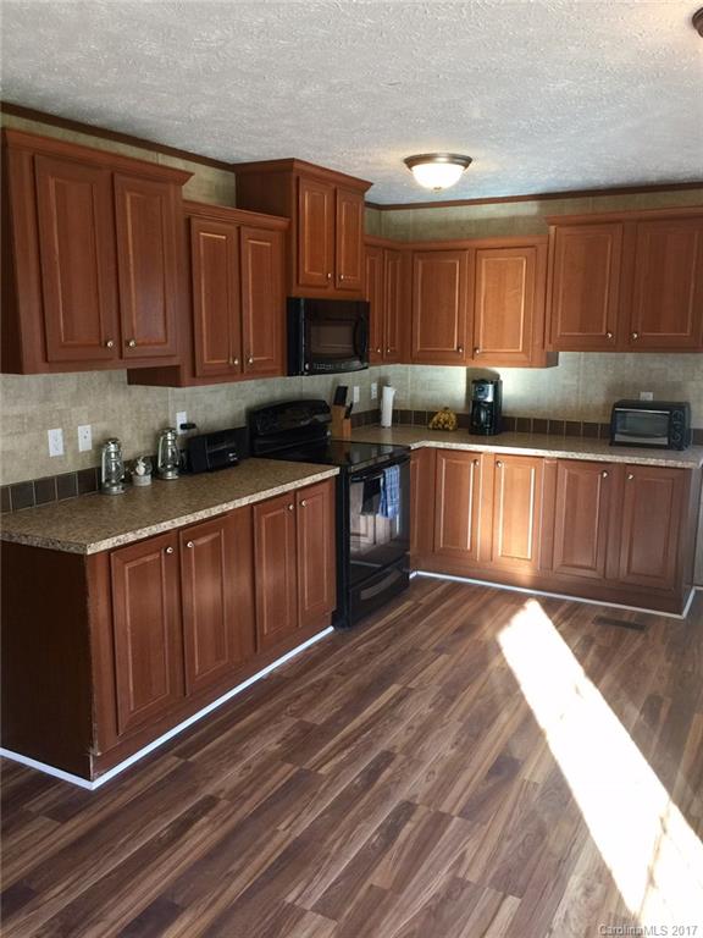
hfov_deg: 48.2
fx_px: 785
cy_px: 469
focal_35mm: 29
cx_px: 352
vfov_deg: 61.7
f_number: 2.2
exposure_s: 1/30
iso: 50
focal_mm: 4.15
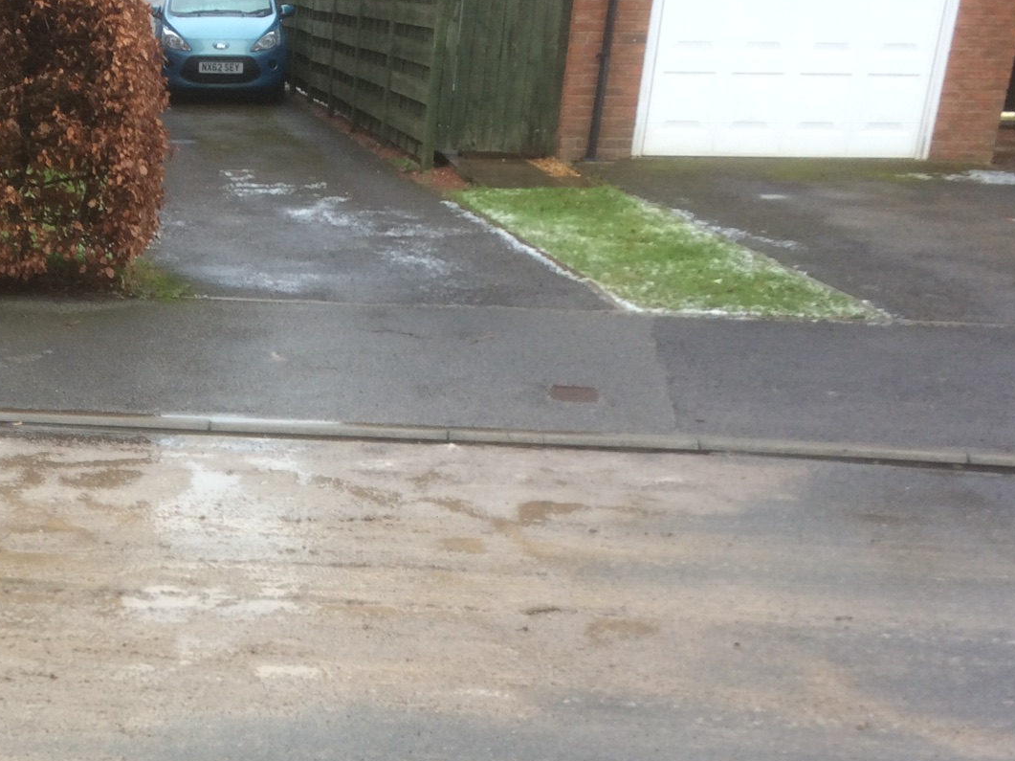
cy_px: 706
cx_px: 124
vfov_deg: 25.2
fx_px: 1641
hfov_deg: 32.8
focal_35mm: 56
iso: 32
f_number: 2.2
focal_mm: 4.15
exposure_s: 1/111
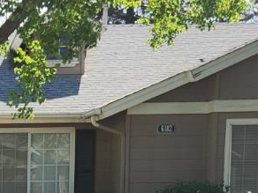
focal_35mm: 118
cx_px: -74
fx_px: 879
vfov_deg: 12.0
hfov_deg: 15.9
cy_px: 288
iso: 20
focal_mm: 5.4
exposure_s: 1/914
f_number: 1.8
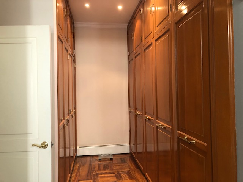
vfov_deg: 49.7
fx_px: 197
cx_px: 122
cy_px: 91
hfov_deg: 63.4
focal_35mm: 28
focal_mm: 3.99
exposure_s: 1/15
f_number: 1.8
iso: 50
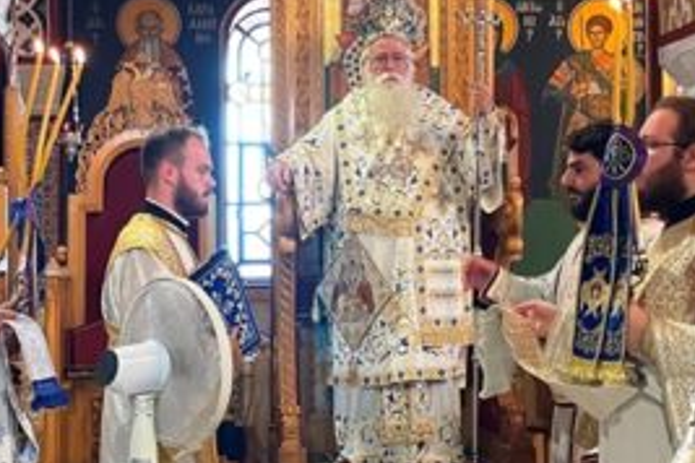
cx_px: 299
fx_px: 1467
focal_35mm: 76
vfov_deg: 17.9
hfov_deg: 26.6
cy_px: 222
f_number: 1.6
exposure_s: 1/50
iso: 250
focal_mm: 4.2
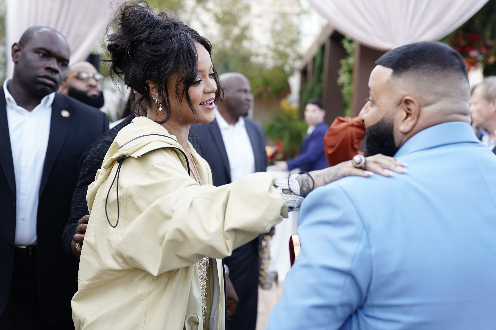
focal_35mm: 49
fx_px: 675
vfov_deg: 27.5
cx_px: 248
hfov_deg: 40.3
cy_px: 165
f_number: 2.8
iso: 320
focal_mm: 49
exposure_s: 1/100
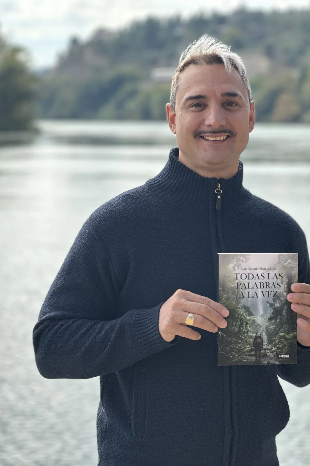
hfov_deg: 12.8
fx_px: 1382
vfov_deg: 19.1
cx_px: 157
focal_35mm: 107
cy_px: 233
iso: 32
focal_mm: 9
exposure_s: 1/471
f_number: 2.8
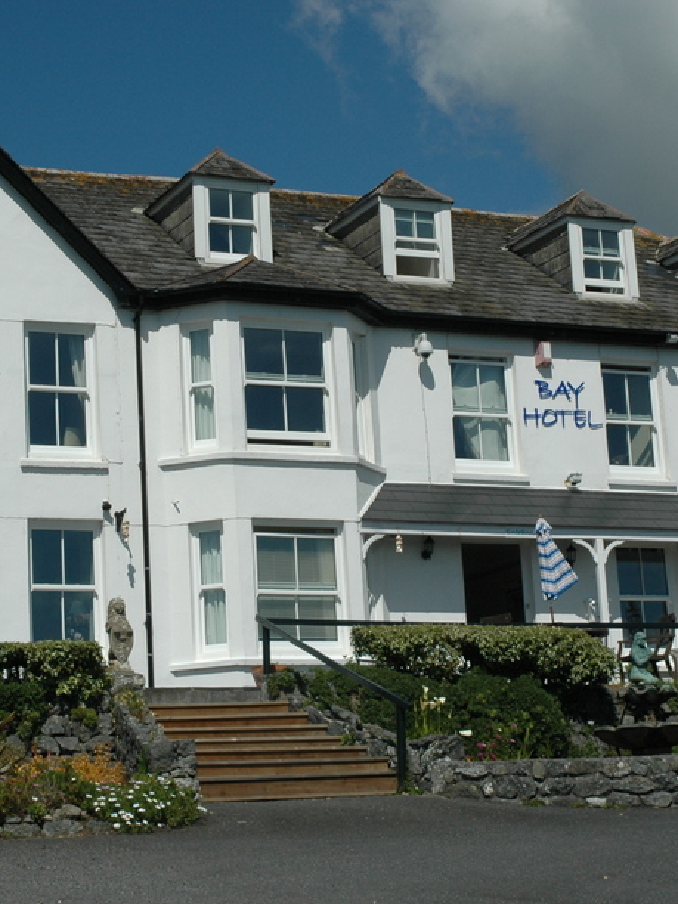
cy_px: 439
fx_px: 2141
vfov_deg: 23.8
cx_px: 306
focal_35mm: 82
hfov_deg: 18.0
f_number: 13
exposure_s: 1/640
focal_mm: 34
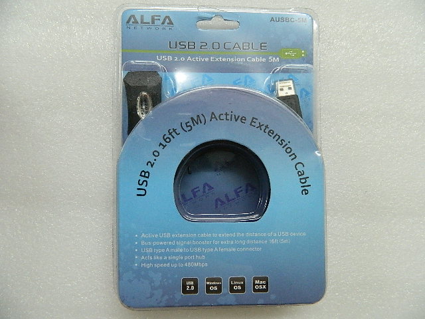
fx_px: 307
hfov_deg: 69.4
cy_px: 160
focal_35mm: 25
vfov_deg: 54.9
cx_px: 212
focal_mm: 4.5
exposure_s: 1/25
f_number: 3.1
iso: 400
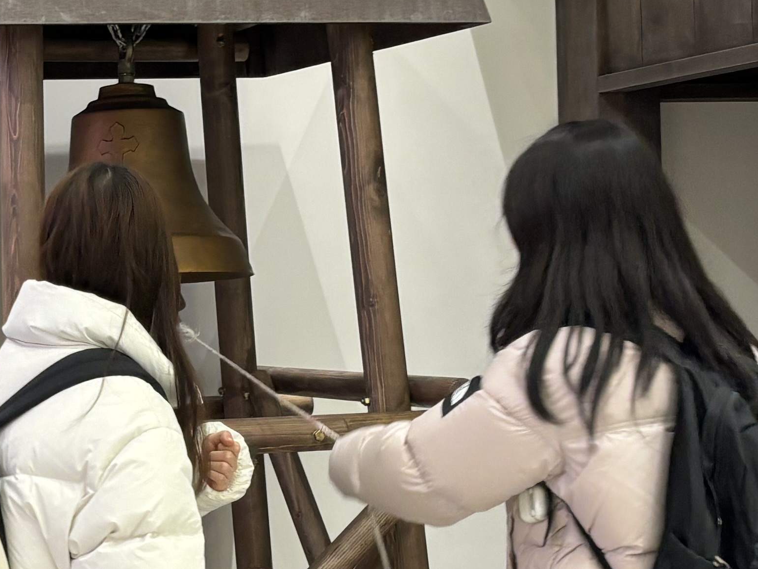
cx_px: 44
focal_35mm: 96
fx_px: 2102
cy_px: 370
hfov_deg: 20.0
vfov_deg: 15.4
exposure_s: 1/60
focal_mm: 5.96
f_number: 1.6
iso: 125
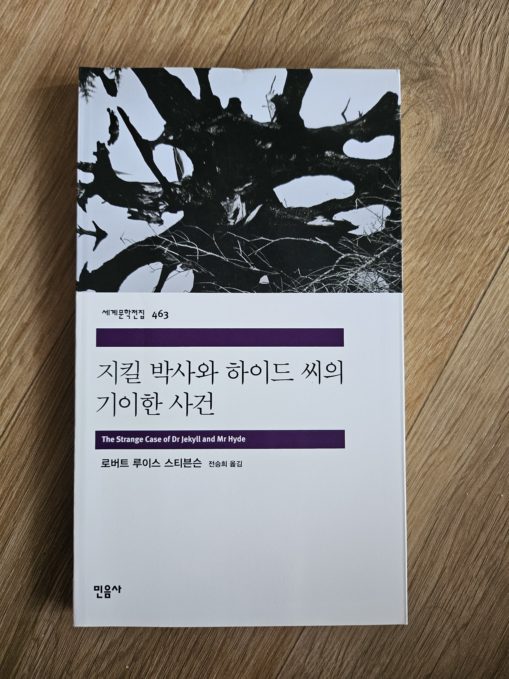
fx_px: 471
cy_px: 340
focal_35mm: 24
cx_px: 254
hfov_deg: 56.8
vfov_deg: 71.6
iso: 200
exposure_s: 1/120
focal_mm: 5
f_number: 1.8
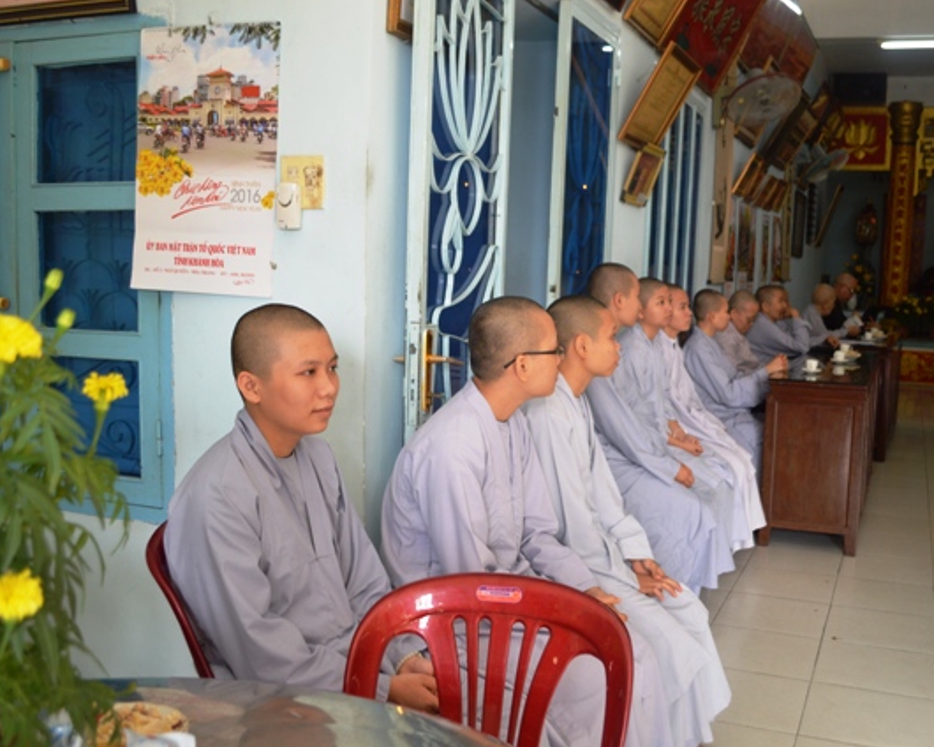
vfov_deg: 43.4
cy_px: 374
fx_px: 940
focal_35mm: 34
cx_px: 545
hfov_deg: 52.6
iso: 400
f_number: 4.5
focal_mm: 20
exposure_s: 1/80
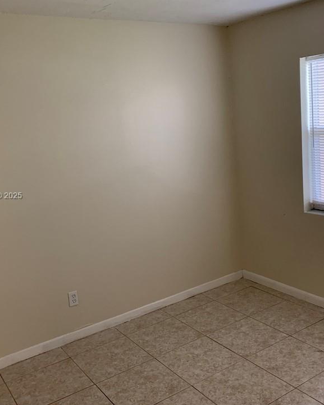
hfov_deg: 41.0
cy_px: 196
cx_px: 193
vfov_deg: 50.3
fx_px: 432
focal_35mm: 36
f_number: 1.8
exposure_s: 1/60
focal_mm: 4.25
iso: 125
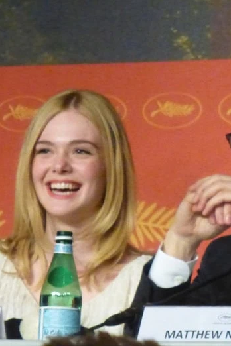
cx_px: 162
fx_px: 3089
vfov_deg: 6.4
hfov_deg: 4.3
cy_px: 173
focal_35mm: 321
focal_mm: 37.3
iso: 3200
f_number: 5.8
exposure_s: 1/100
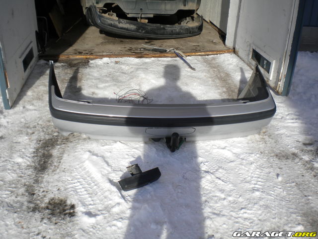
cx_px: 159
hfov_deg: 52.6
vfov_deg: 40.7
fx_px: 322
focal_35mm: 35
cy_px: 120
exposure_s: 1/779
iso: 80
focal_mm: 6.3
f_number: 4.6
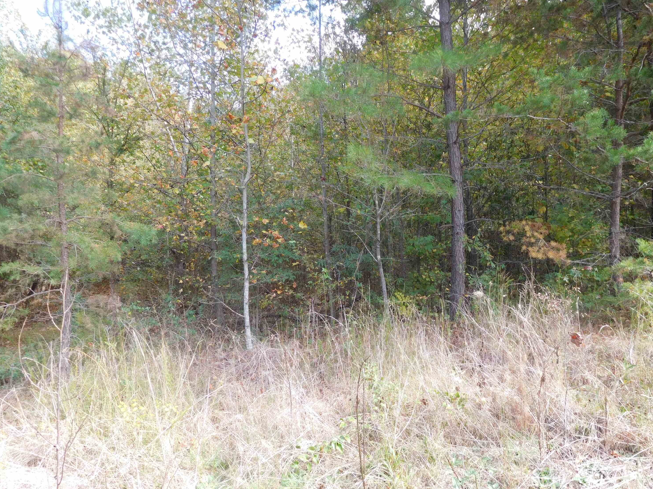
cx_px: 339
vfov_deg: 53.0
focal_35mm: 26
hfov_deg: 67.3
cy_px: 253
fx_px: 490
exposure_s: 1/100
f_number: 3.4
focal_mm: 4.5
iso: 125
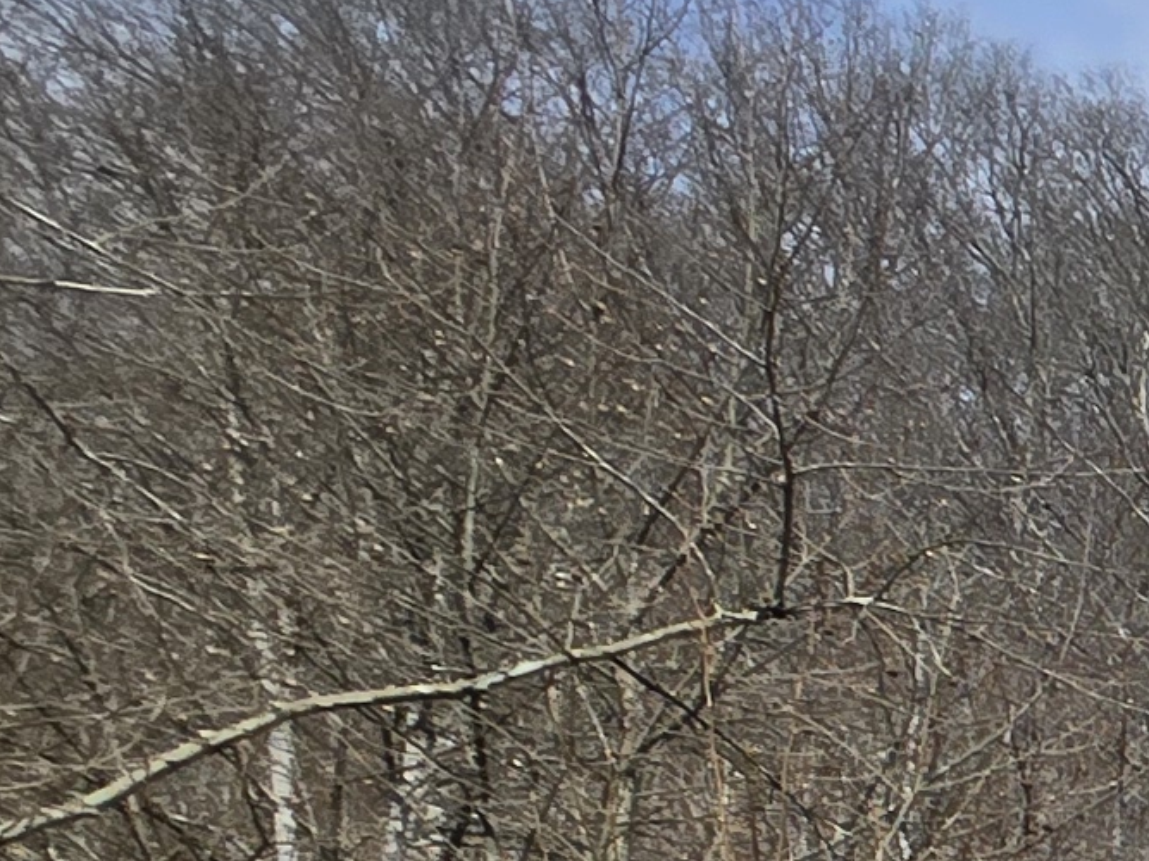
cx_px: 3382
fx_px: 2589
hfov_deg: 11.8
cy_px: 1774
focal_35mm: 78
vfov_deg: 15.0
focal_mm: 2.2
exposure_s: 1/3059
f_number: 2.2
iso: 50
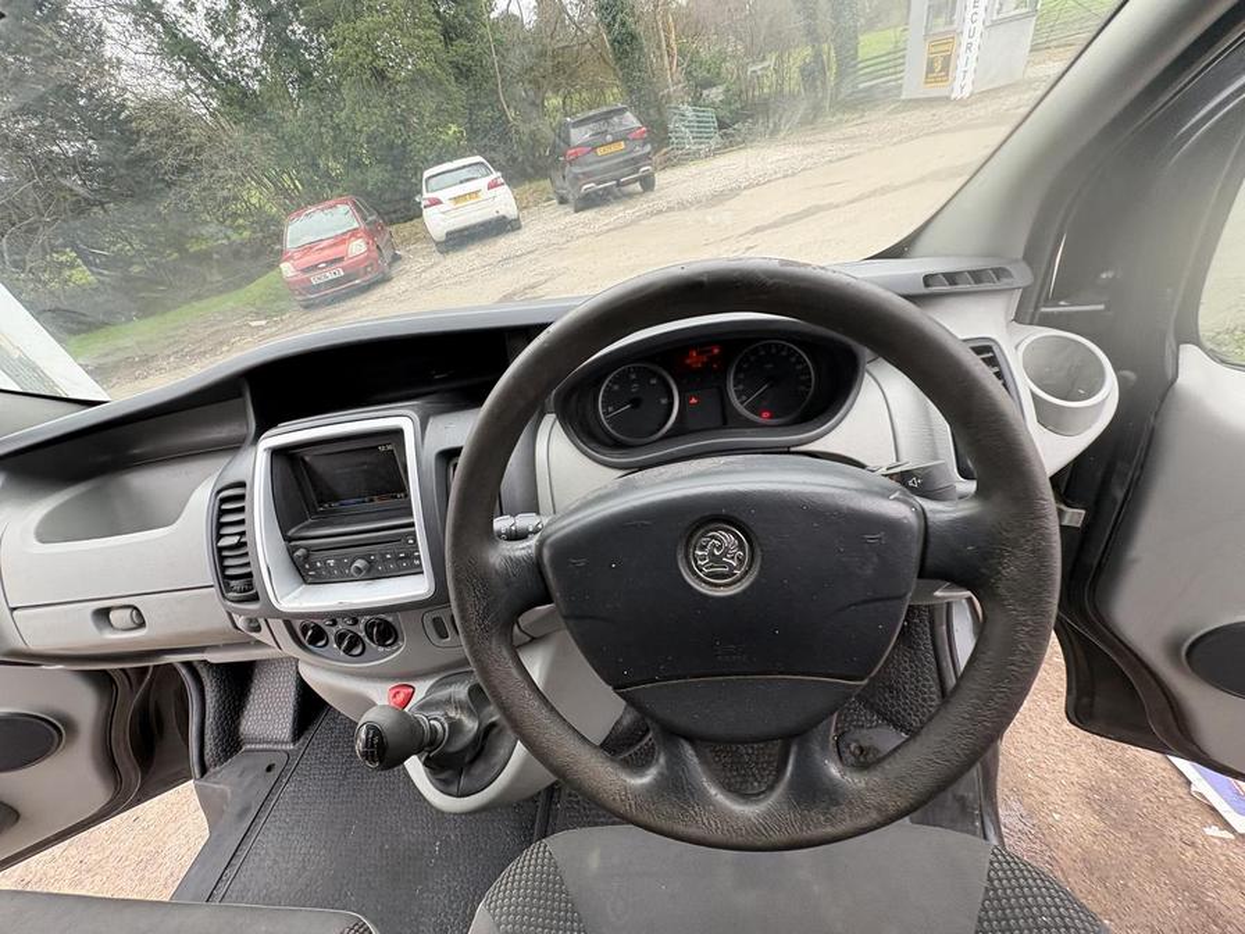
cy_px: 467
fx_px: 504
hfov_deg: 102.1
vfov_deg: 85.7
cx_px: 622
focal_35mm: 14
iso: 100
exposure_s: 1/116
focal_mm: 2.22
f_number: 2.2
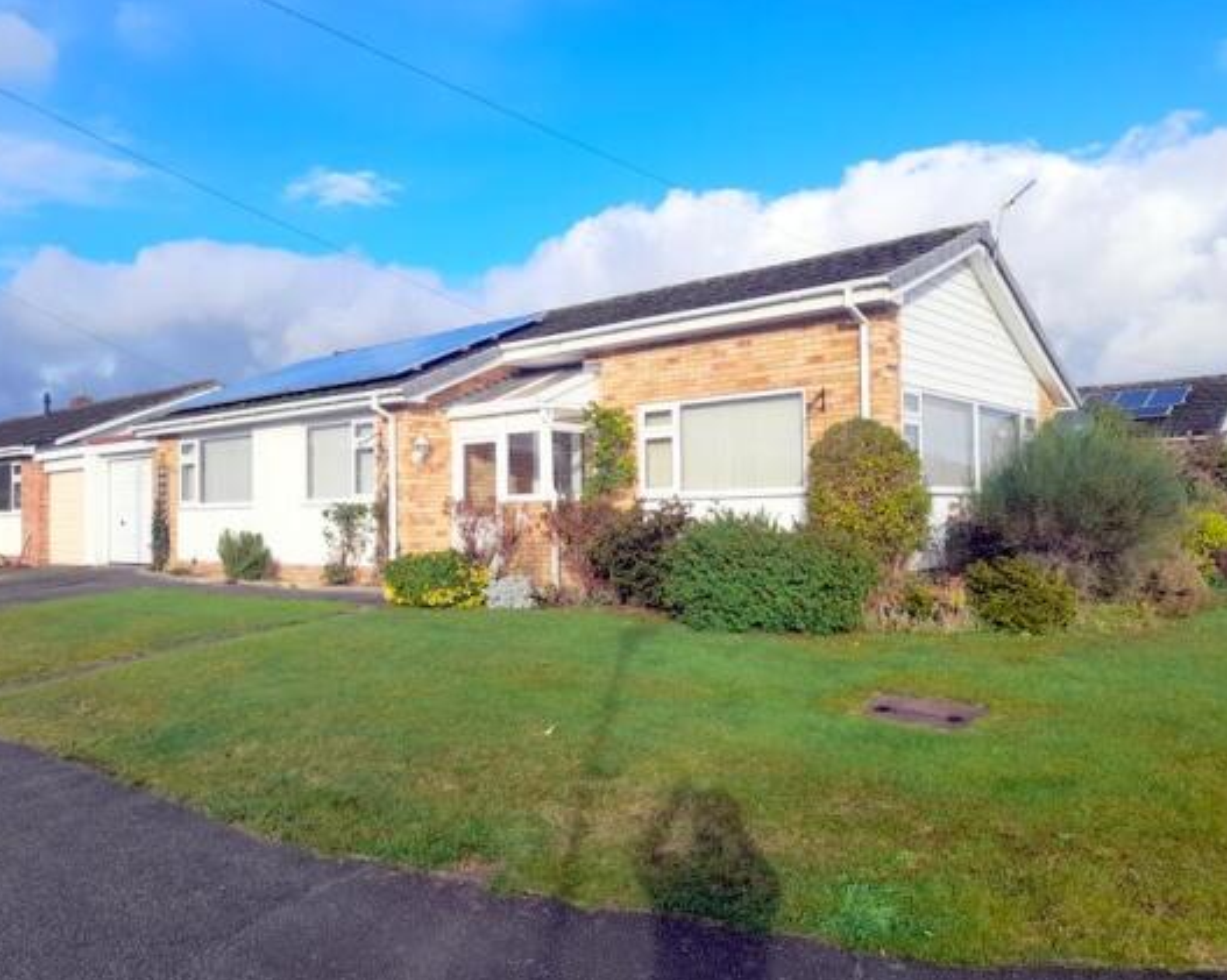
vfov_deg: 53.1
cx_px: 588
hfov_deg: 64.1
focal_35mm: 27
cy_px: 499
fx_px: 980
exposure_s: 1/440
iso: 20
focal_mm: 4.6
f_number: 2
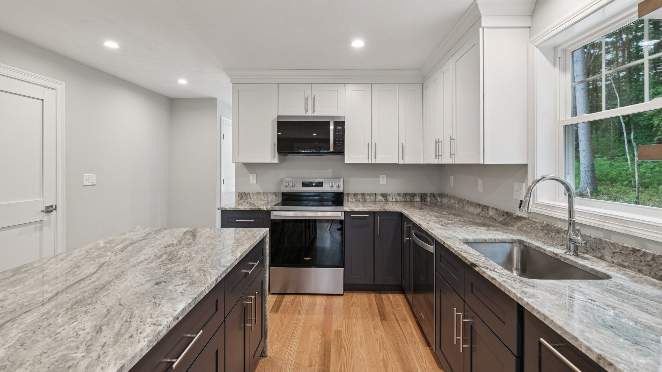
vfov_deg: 66.8
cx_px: 336
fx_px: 281
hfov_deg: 99.4
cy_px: 164
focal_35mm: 16
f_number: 5.6
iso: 320
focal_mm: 10
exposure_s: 1/17
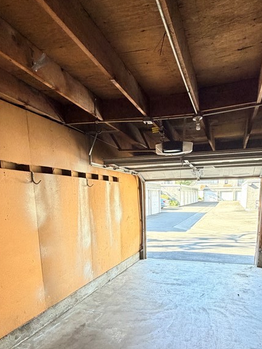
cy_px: 246
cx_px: 147
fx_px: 252
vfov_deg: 66.5
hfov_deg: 54.8
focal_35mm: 25
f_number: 2.2
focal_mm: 2.22
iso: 320
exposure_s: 1/69
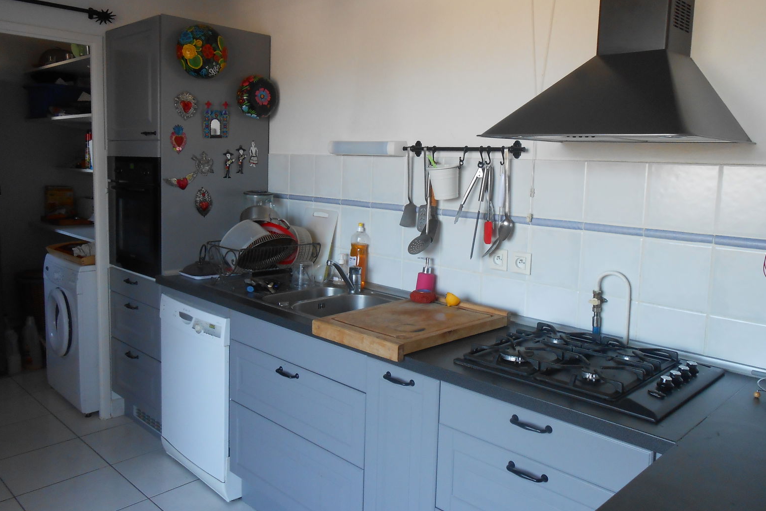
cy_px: 228
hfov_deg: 65.5
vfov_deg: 46.3
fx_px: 596
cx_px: 383
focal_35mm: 28
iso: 160
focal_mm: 4.6
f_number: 3.5
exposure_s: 1/30
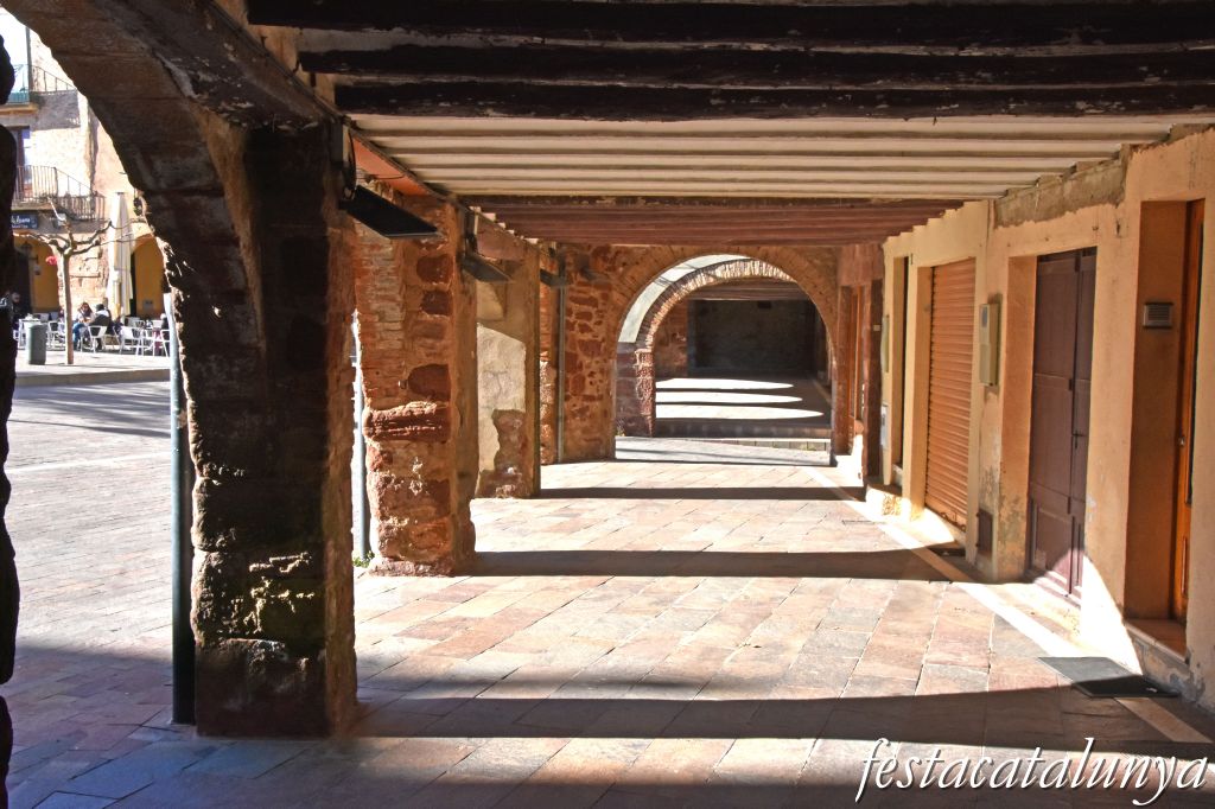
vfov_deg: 36.8
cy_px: 404
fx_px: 1215
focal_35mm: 36
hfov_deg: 53.1
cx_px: 608
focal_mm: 24
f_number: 20
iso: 1000
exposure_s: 1/250
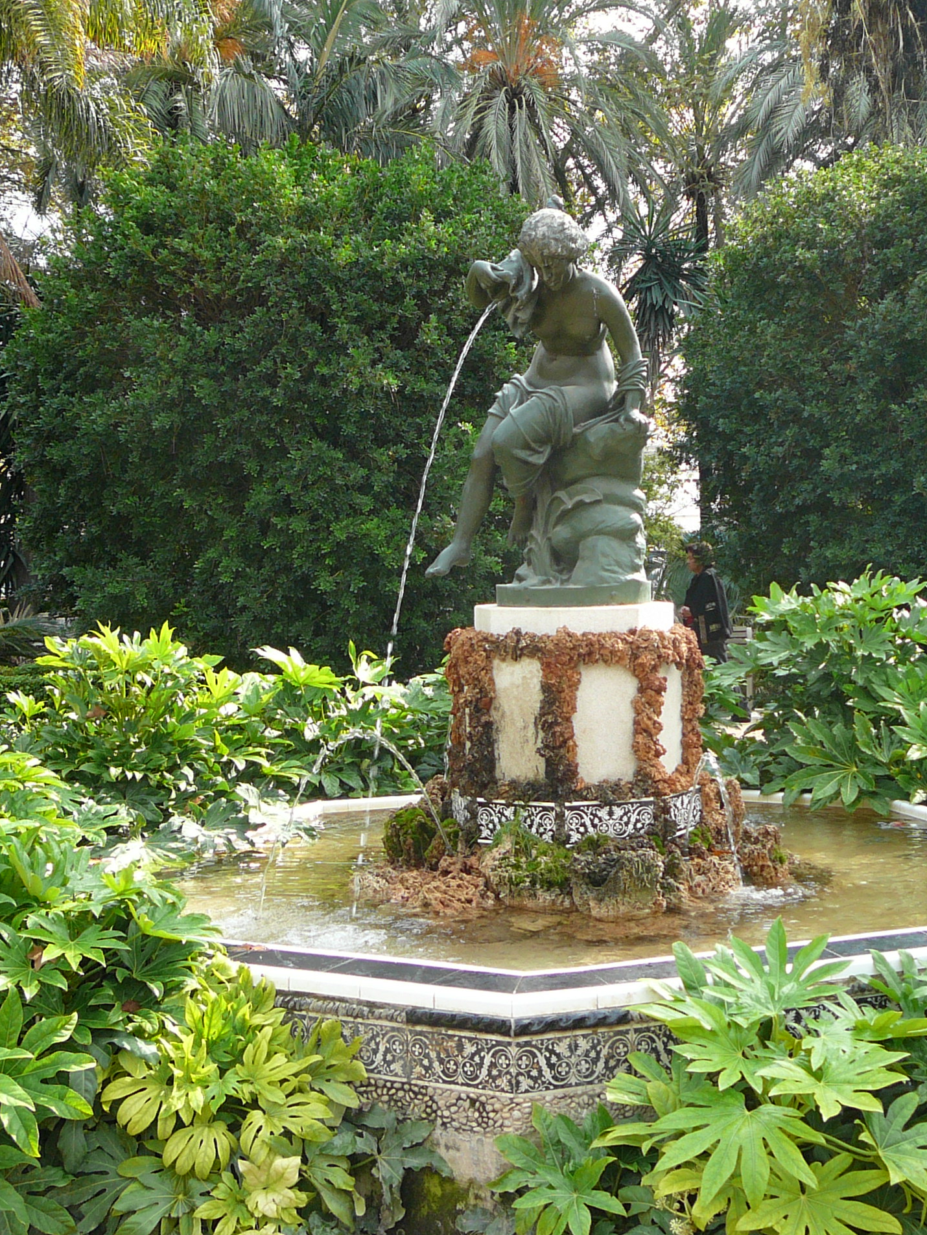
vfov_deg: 40.4
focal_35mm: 47
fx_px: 1678
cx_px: 632
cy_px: 618
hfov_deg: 30.6
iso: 80
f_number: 2.8
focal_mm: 5.2
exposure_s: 1/200
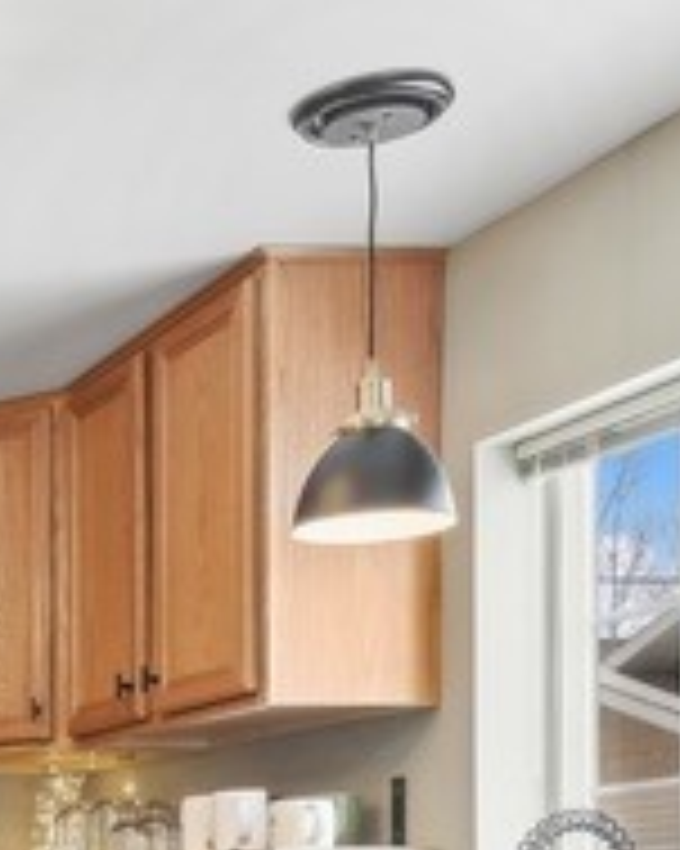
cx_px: -639
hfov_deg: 17.3
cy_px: 908
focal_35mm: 67
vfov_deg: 26.3
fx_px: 1687
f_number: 6.3
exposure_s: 1/10
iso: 200
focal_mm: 10
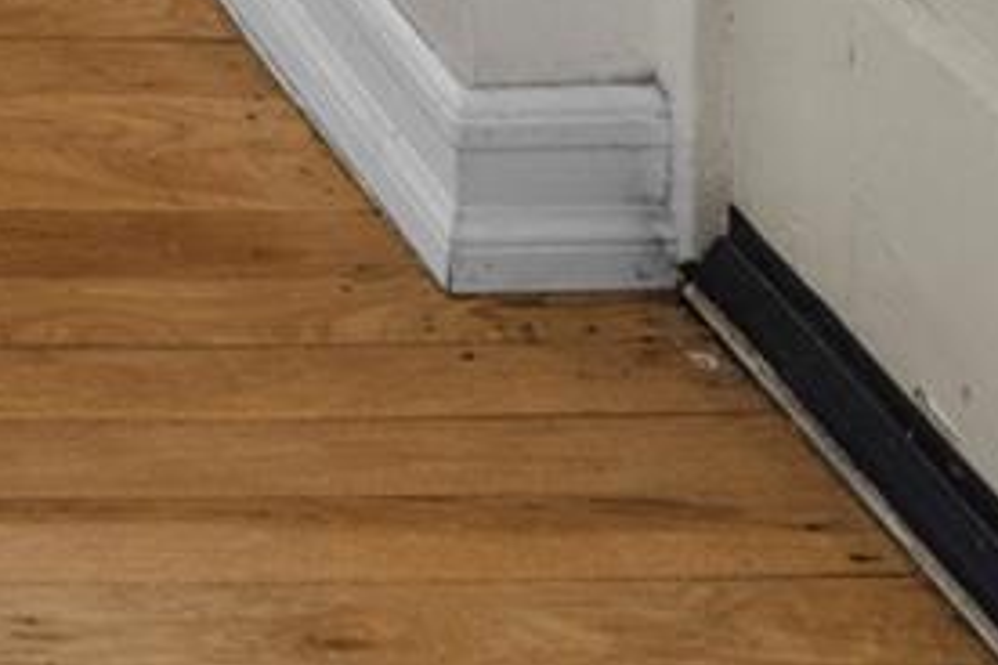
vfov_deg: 9.1
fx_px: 2883
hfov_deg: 14.1
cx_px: -1349
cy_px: -1606
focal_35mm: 104
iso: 400
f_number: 9
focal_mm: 14
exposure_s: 1/6
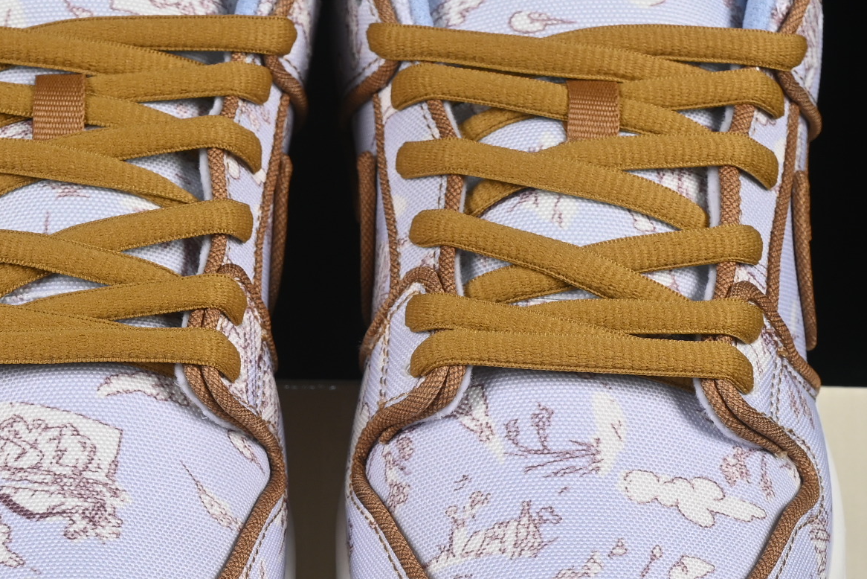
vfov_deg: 7.7
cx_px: 278
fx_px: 4312
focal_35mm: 179
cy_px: 426
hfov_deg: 11.5
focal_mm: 50
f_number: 8
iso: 160
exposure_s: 1/80
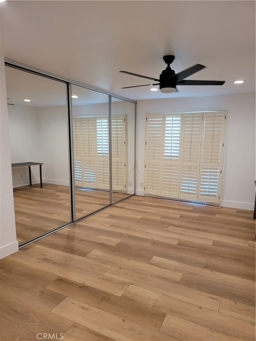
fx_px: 256
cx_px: 128
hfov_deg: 53.1
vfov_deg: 67.3
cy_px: 170
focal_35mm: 26
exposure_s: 1/119
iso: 250
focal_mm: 5
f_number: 1.8
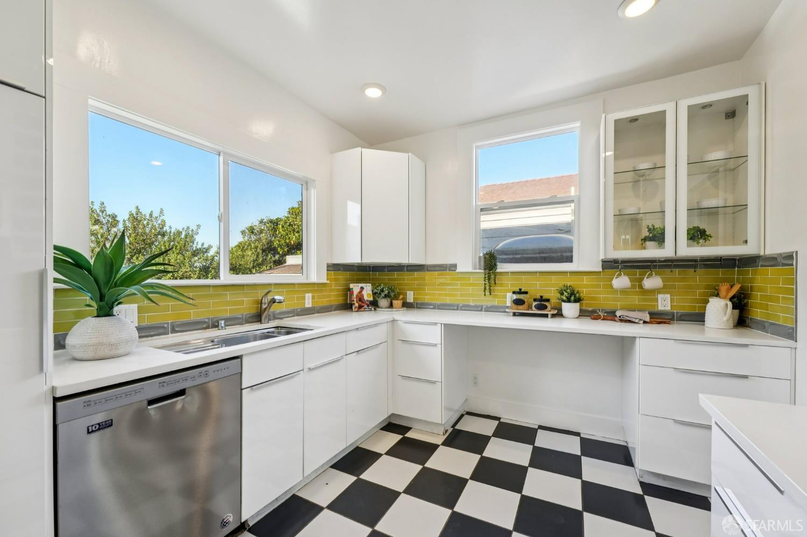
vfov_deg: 81.2
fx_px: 314
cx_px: 404
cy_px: 268
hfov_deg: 104.3
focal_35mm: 14
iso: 800
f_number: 8
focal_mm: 14
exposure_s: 1/100
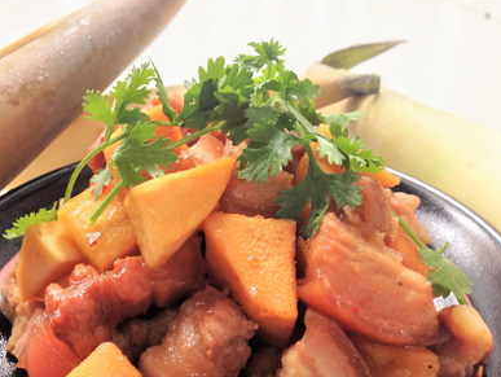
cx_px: 203
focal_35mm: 46
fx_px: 666
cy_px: 235
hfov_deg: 41.0
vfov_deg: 31.4
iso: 100
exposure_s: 1/20
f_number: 2.4
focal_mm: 4.12
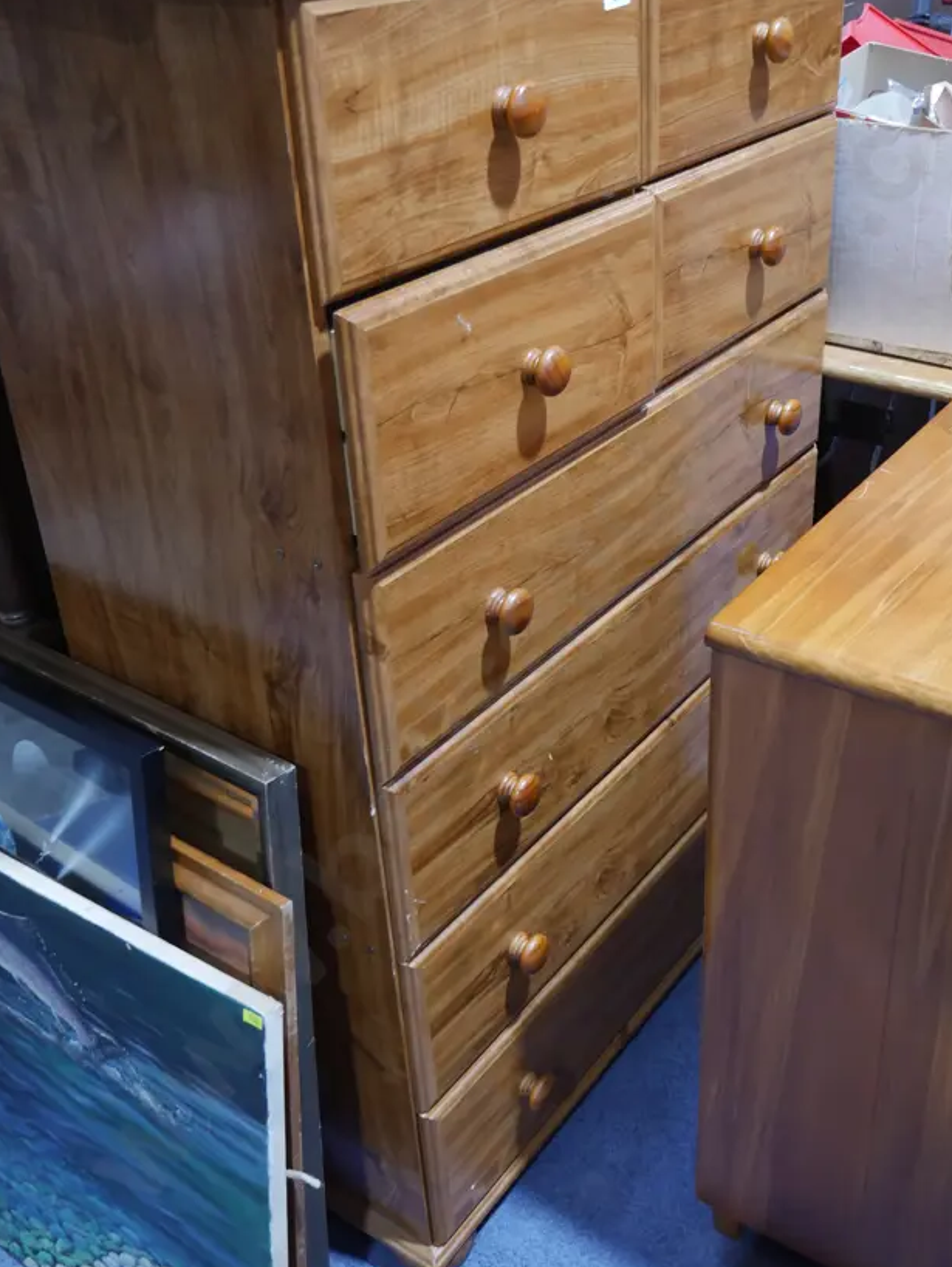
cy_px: 560
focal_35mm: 35
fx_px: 1282
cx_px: 591
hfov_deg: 40.5
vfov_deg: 52.5
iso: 640
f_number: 3.5
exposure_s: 1/60
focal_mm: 14
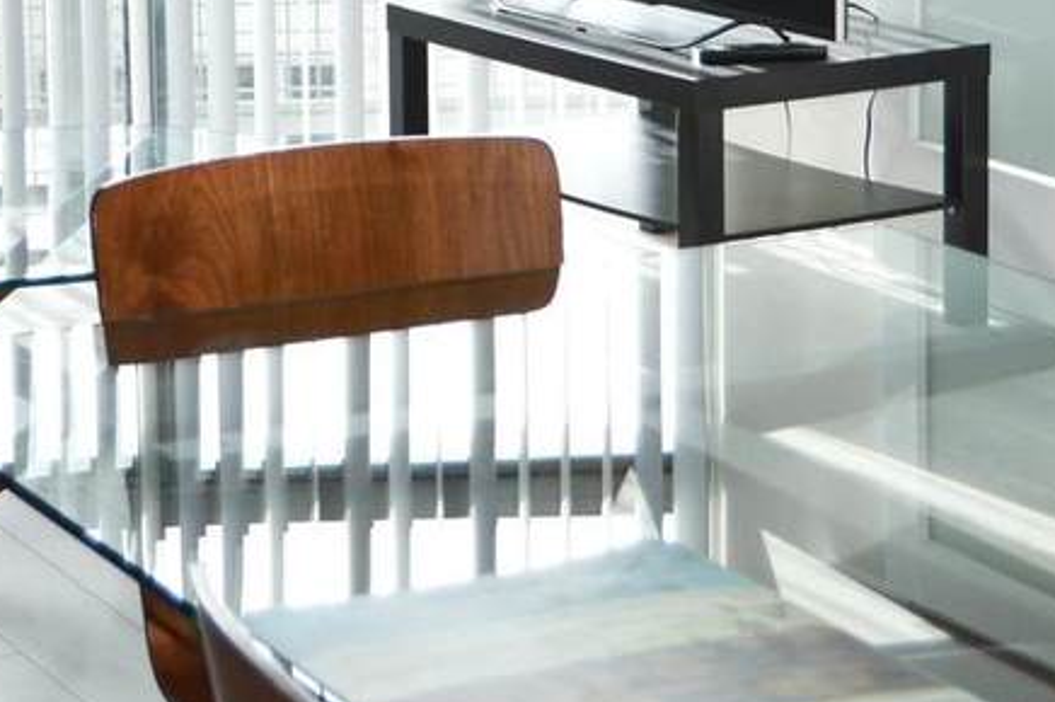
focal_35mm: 132
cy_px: -57
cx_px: 312
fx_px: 3865
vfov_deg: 10.3
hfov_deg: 15.5
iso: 100
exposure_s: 1/200
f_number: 4.2
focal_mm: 30
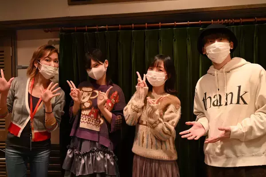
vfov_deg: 36.9
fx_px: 266
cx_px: 133
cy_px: 88
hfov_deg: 53.1
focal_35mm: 36
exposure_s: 1/60
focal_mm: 36
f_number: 4
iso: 4500
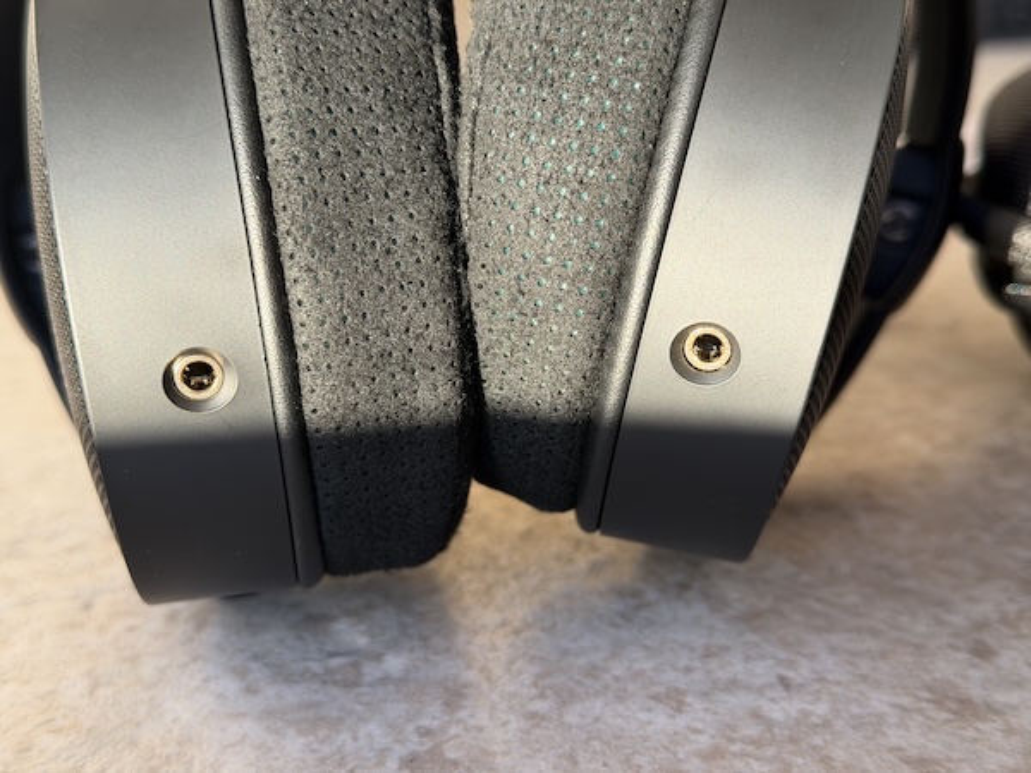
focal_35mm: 48
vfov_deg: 30.3
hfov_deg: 39.7
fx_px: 1430
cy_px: 386
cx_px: 516
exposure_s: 1/172
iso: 50
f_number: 1.78
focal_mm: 6.76
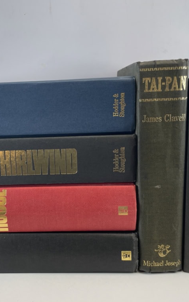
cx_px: 49
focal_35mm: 37
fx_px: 305
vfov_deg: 52.7
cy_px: 152
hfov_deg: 33.8
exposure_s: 1/130
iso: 32
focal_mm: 4.2
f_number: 1.6
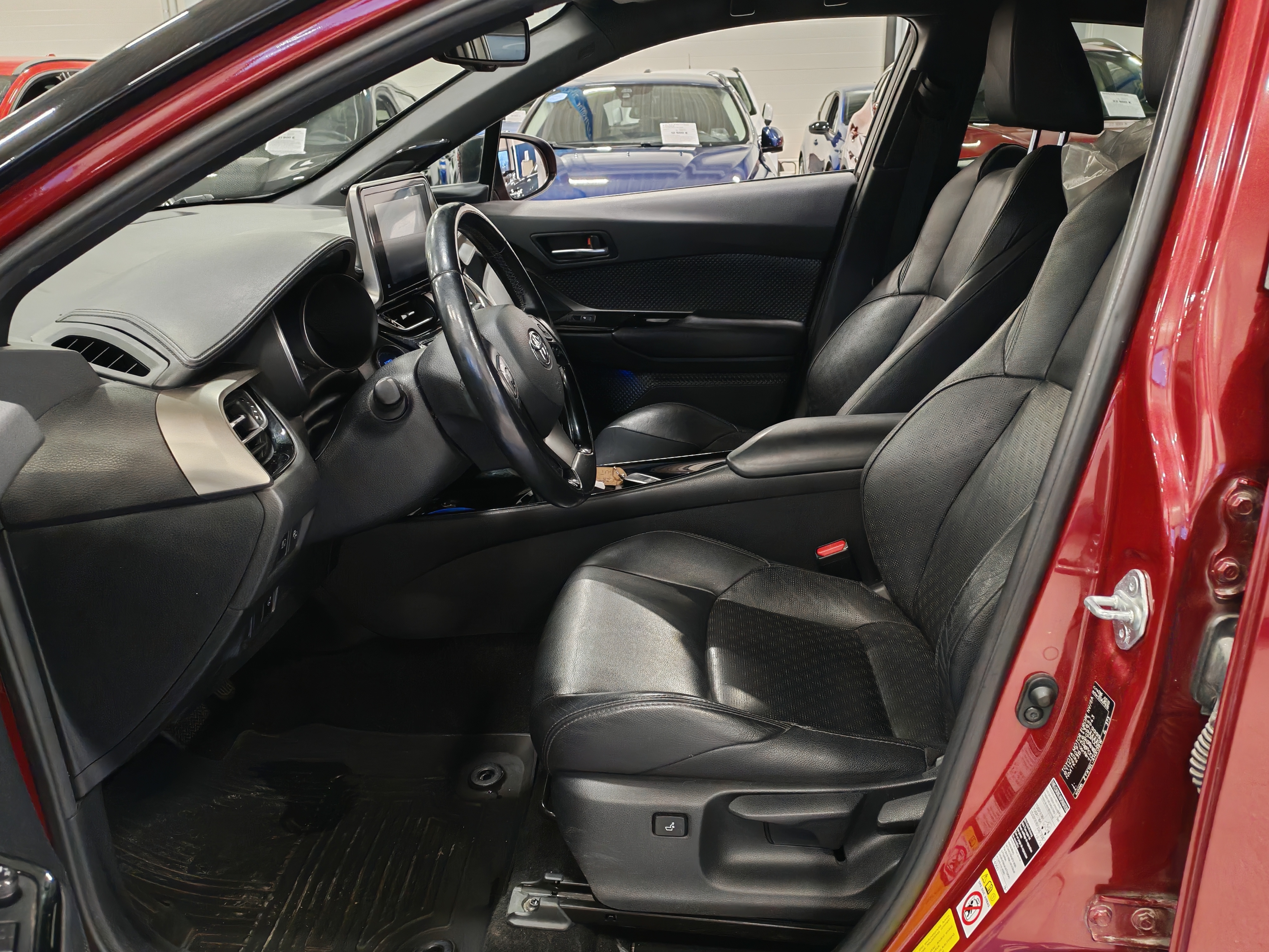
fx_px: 1136
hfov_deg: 58.4
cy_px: 476
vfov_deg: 45.4
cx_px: 634
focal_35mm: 31
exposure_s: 1/100
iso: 1250
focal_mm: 6.12
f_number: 1.9
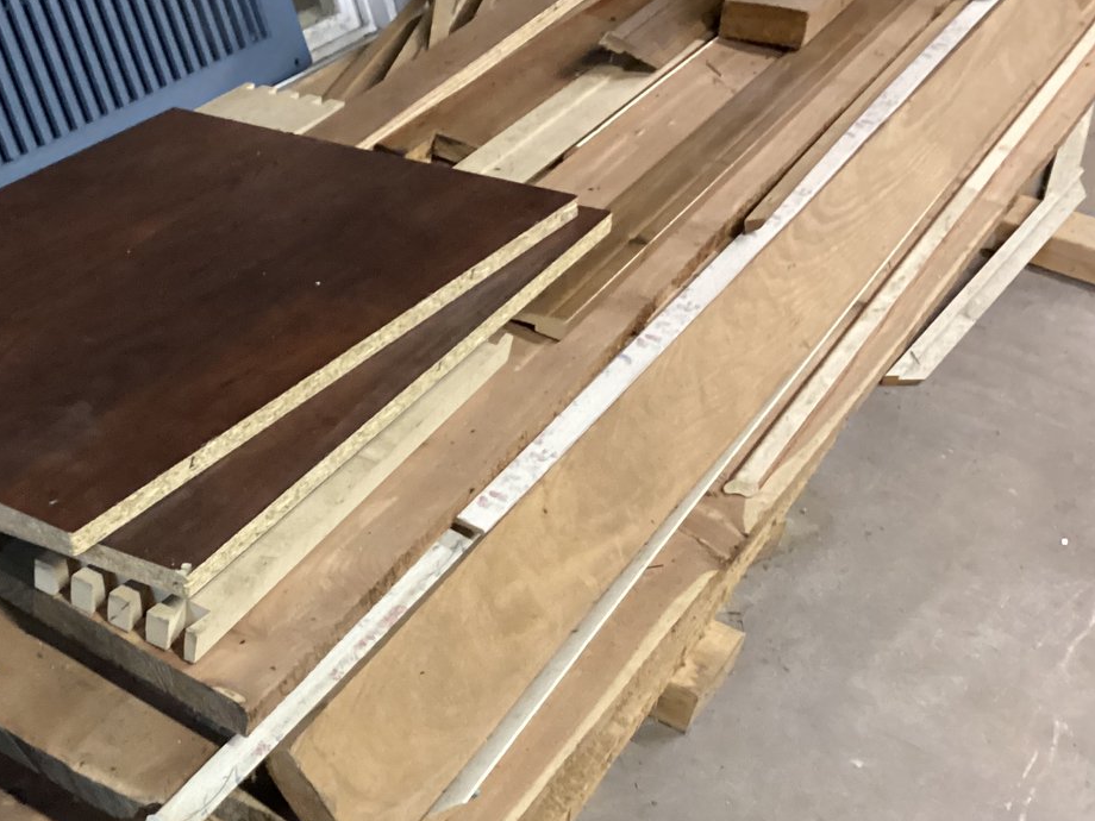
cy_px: 573
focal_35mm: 51
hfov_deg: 36.3
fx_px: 1613
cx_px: 226
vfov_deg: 28.3
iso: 500
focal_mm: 3.3
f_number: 2.4
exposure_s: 1/30
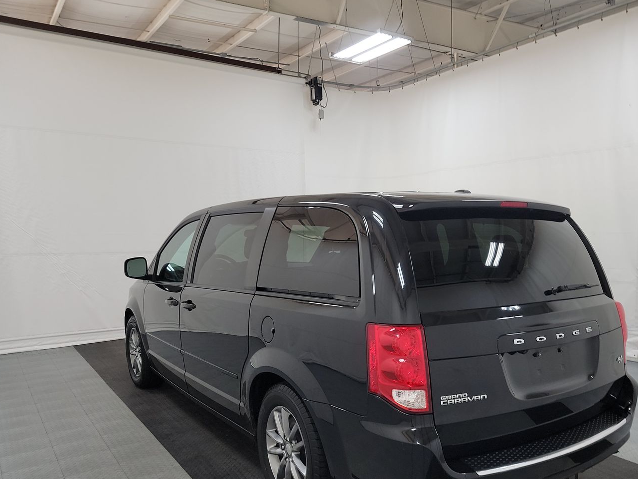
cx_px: 384
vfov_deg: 46.4
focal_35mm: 30
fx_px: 553
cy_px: 295
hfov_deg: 59.5
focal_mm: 6.7
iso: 117
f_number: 1.8
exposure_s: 1/59
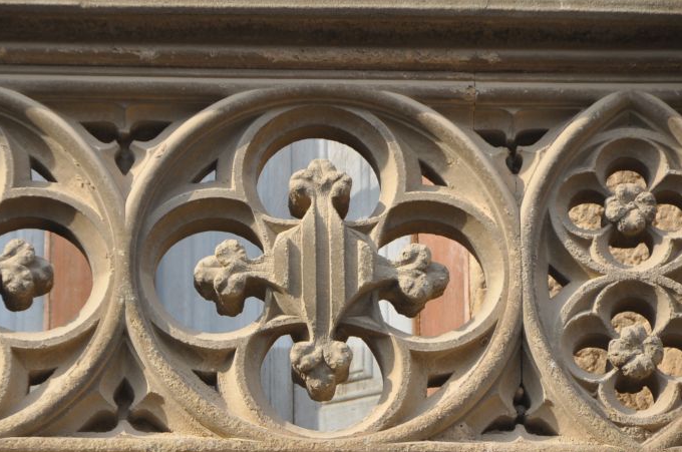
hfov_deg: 5.8
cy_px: 233
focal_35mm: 353
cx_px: 299
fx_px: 6676
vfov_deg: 3.9
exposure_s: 1/640
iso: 500
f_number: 5.6
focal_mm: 200
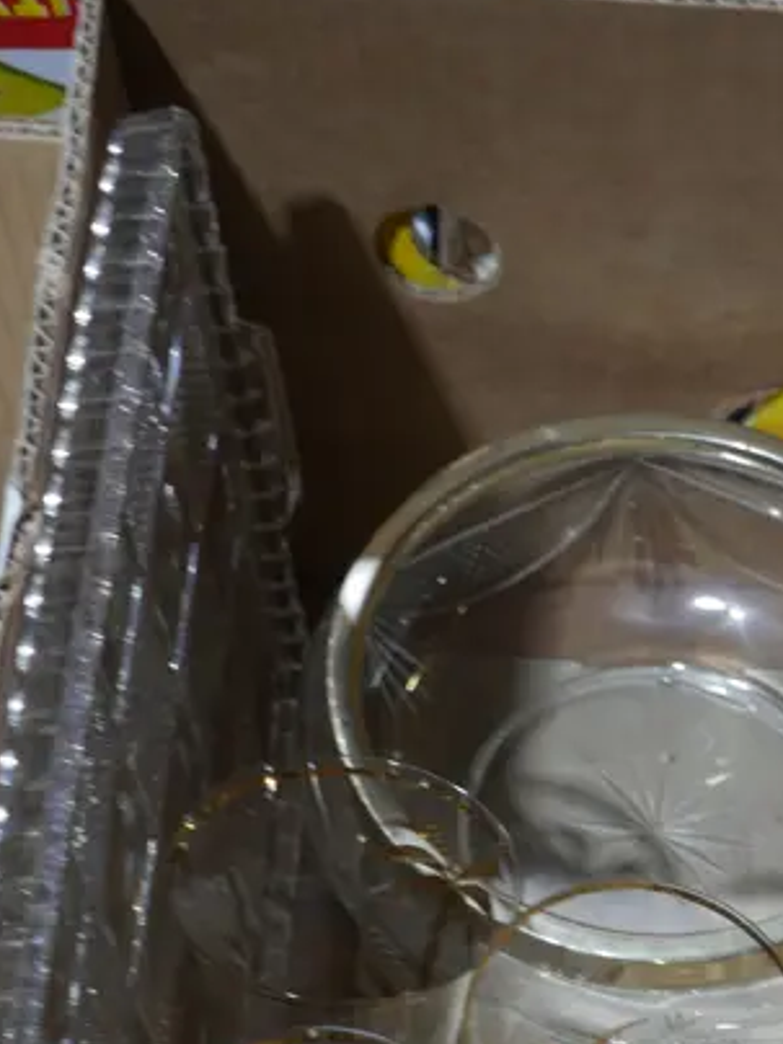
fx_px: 2141
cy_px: 1142
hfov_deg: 19.7
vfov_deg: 25.5
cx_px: 882
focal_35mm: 71
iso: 250
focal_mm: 14
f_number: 3.5
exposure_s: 1/60
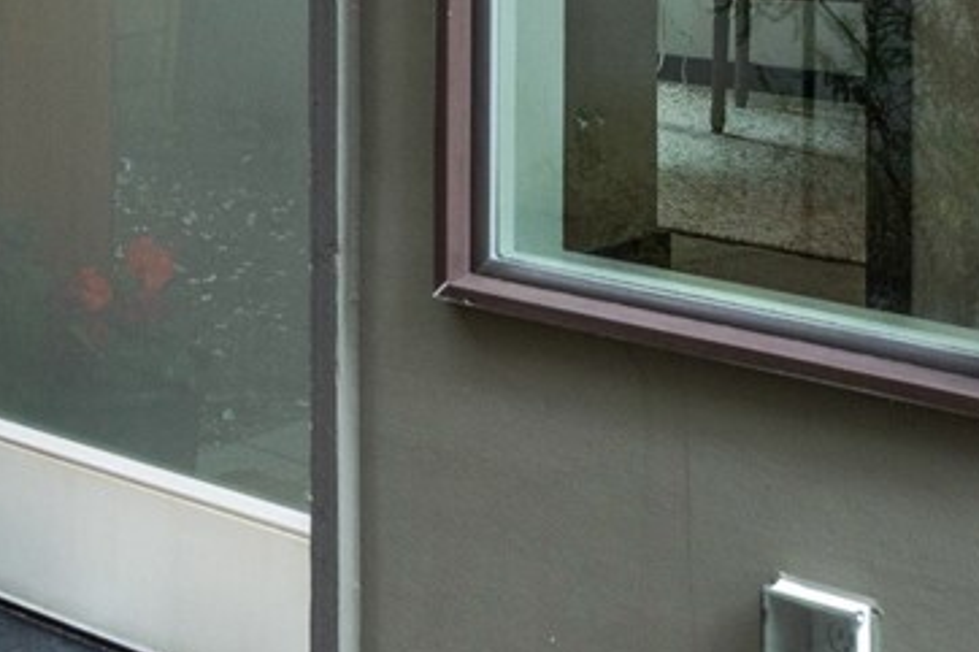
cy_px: -269
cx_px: 22
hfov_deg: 22.1
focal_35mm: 89
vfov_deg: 14.5
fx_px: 2419
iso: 500
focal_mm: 19
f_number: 7.1
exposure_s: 1/100
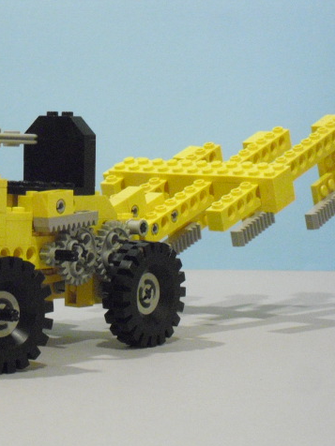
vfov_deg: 13.7
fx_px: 1858
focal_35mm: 144
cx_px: 50
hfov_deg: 10.3
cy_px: 224
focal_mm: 18.9
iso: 800
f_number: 5.6
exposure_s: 1/10
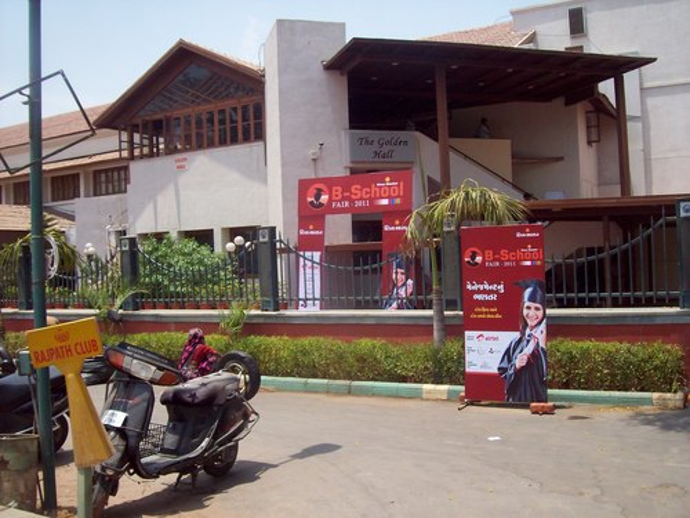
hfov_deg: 51.4
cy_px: 259
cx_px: 345
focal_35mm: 36
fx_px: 718
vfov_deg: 39.7
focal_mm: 6
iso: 80
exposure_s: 1/569
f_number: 4.8
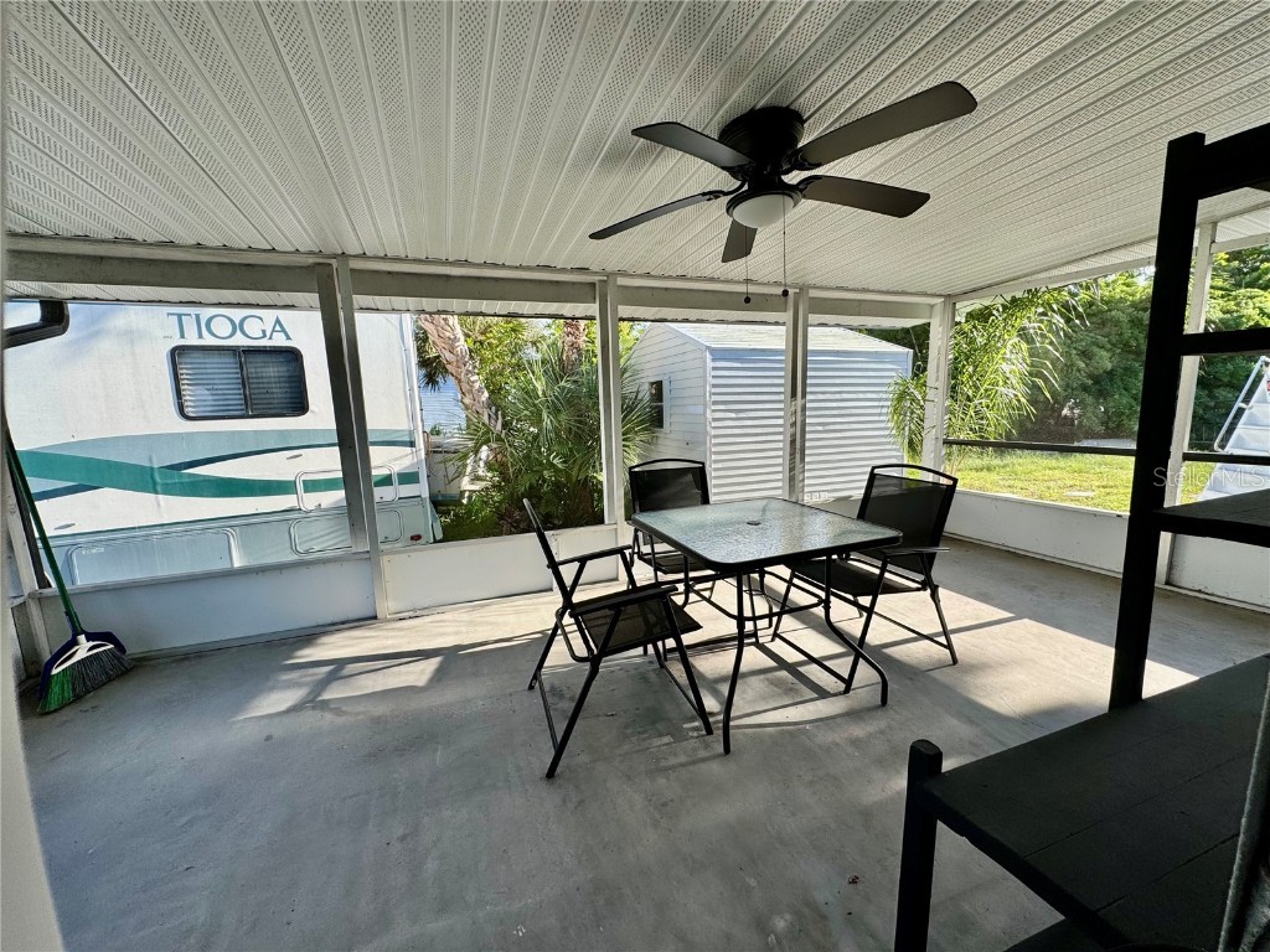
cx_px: 635
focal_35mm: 14
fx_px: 514
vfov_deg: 85.7
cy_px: 476
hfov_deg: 102.1
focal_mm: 2.22
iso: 40
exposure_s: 1/346
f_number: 2.2
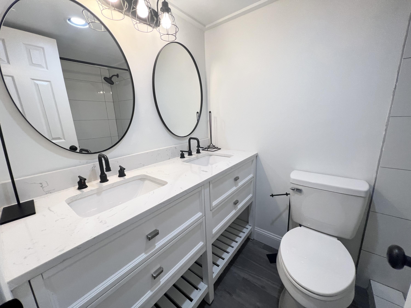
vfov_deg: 89.9
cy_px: 154
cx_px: 206
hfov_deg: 106.2
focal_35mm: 13
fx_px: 154
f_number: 1.8
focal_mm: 1.57
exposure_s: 1/120
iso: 100
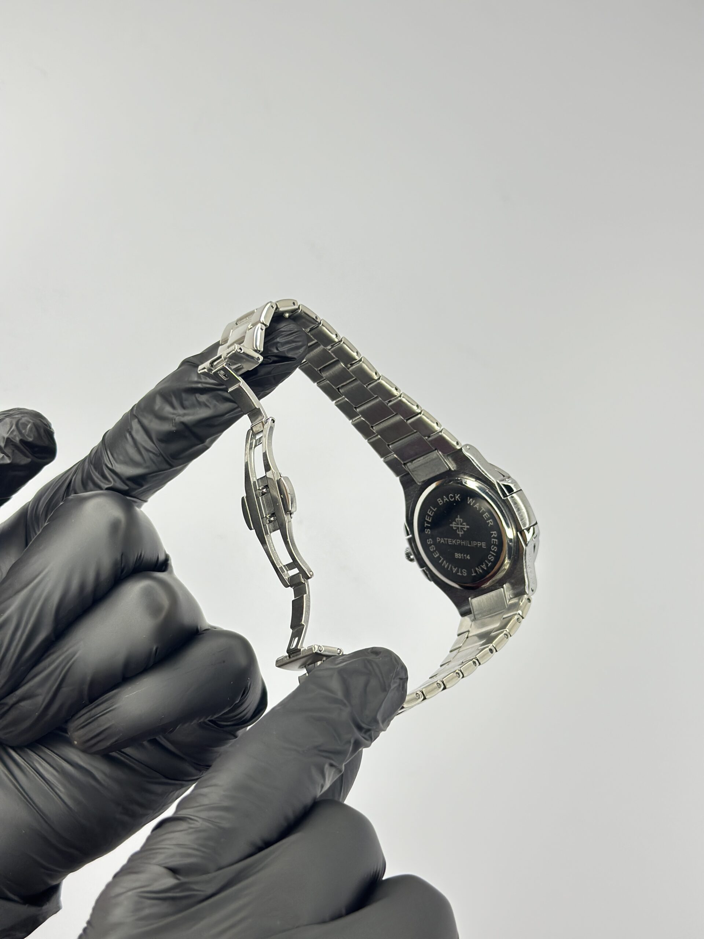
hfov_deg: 30.3
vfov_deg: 39.7
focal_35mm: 48
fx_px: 1302
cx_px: 352
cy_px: 470
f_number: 1.78
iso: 80
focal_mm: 6.86
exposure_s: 1/229
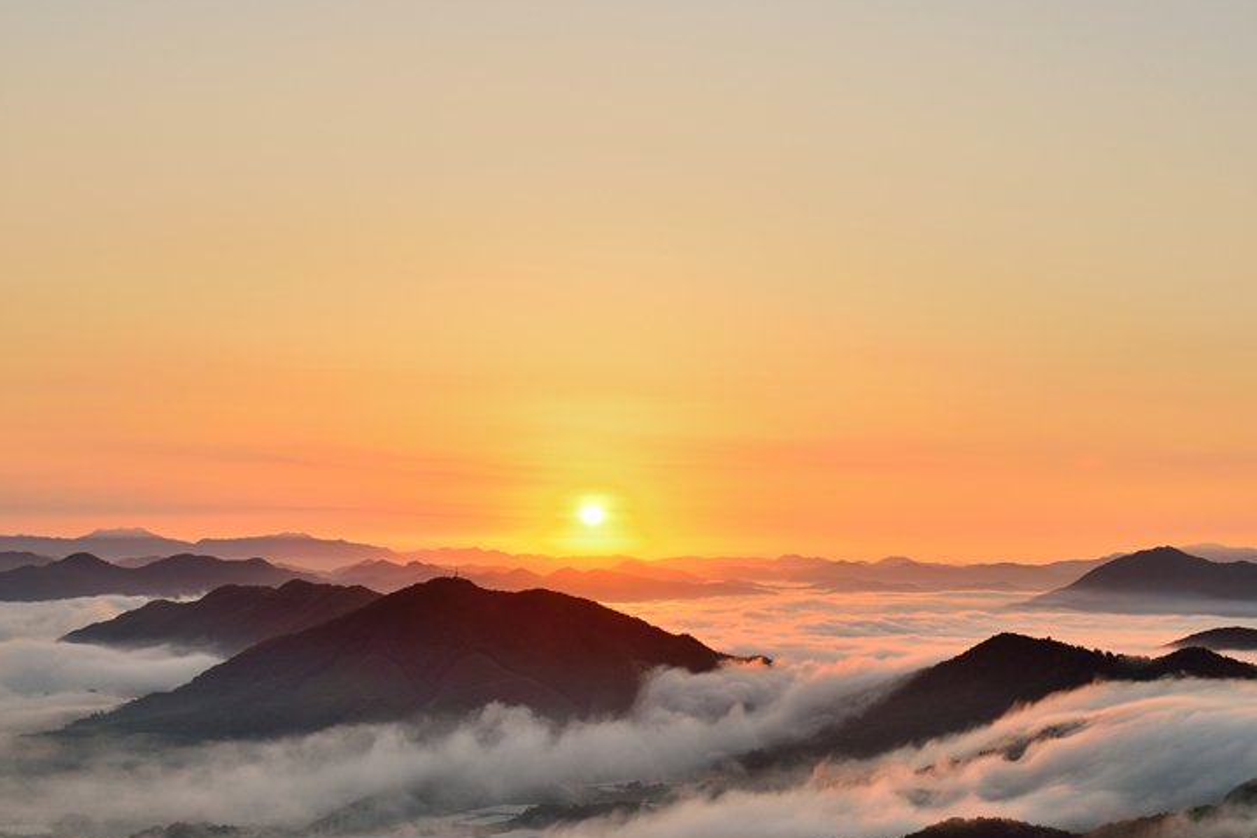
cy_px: 494
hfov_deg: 37.2
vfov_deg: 25.5
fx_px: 1850
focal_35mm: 53
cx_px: 815
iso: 100
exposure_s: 1/80
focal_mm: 38
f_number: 11
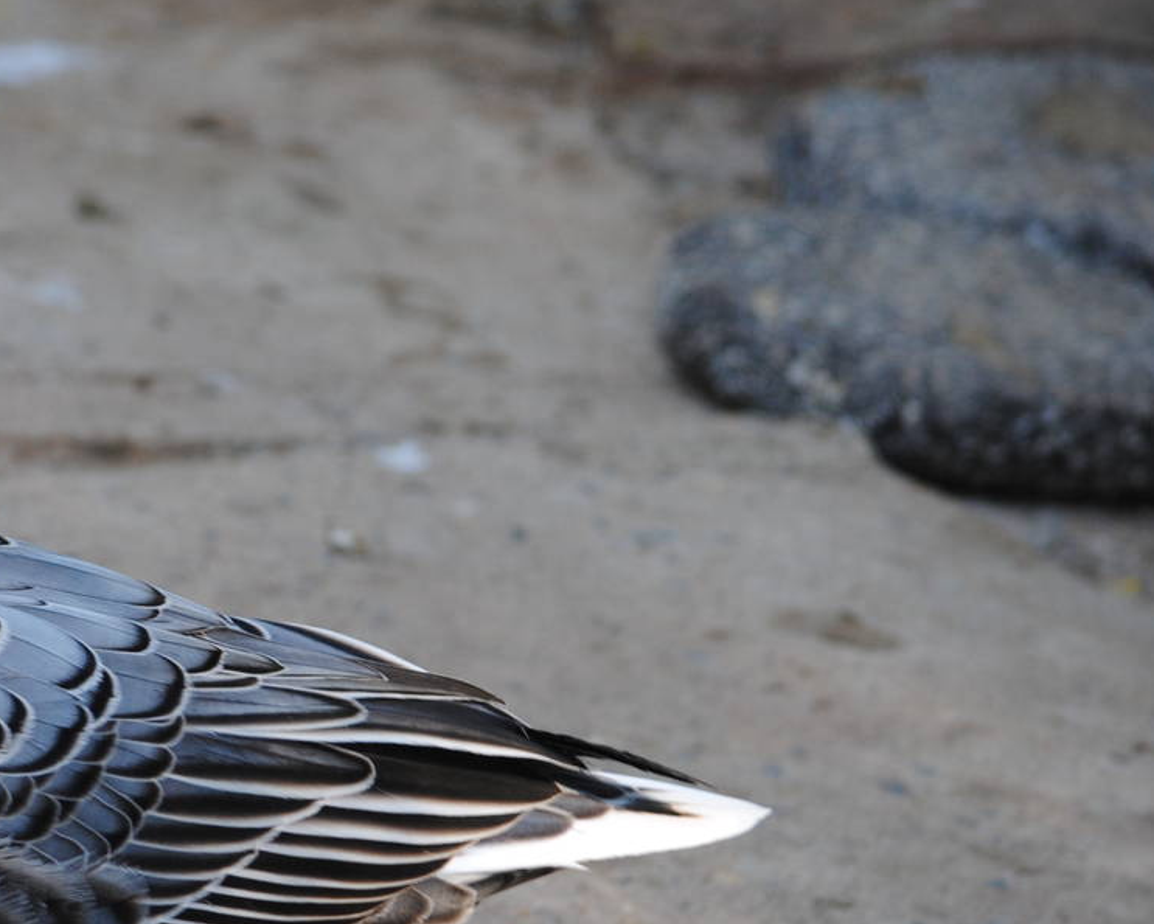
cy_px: 802
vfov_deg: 4.3
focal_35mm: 364
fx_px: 12437
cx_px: 157
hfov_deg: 5.3
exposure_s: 1/125
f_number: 4.8
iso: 200
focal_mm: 120
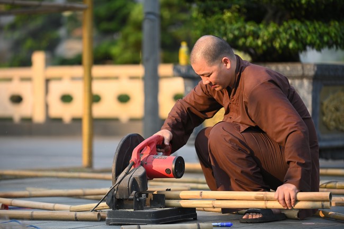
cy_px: 114
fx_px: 1432
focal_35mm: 150
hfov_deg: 13.7
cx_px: 172
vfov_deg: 9.1
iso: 125
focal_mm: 150
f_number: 2.8
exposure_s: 1/400
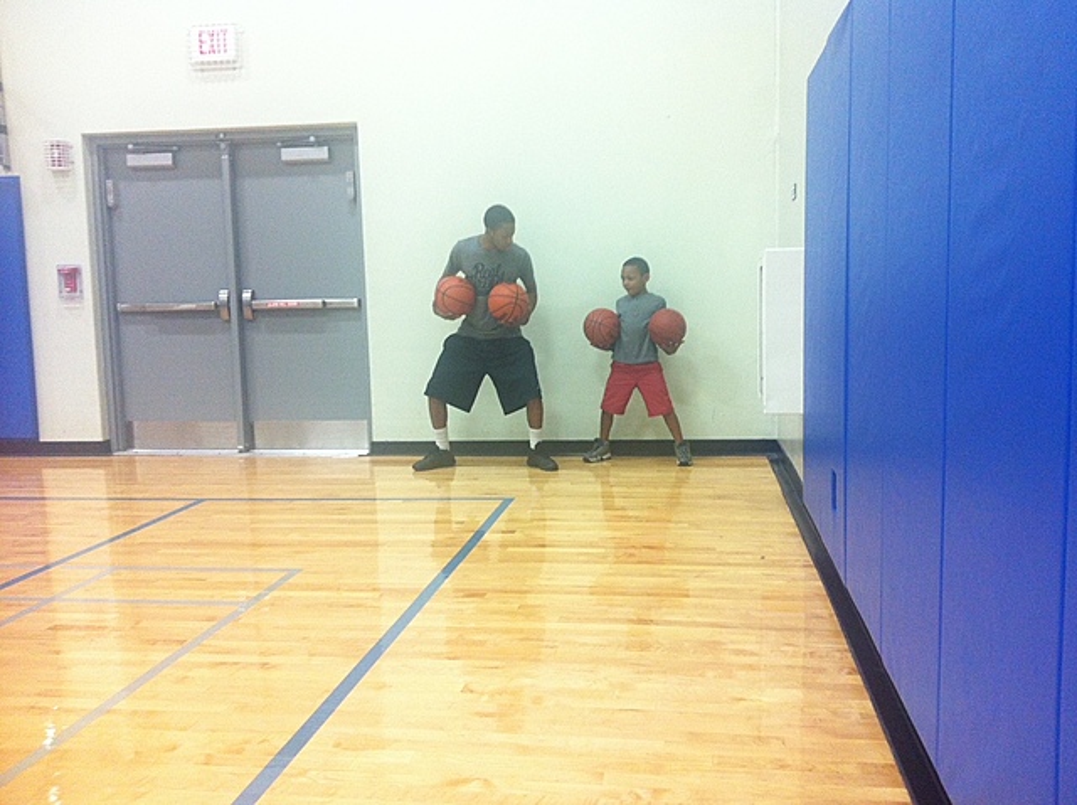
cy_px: 402
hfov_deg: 52.7
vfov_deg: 40.6
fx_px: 1087
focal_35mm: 35
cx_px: 538
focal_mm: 3.85
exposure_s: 1/15
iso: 125
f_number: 2.8
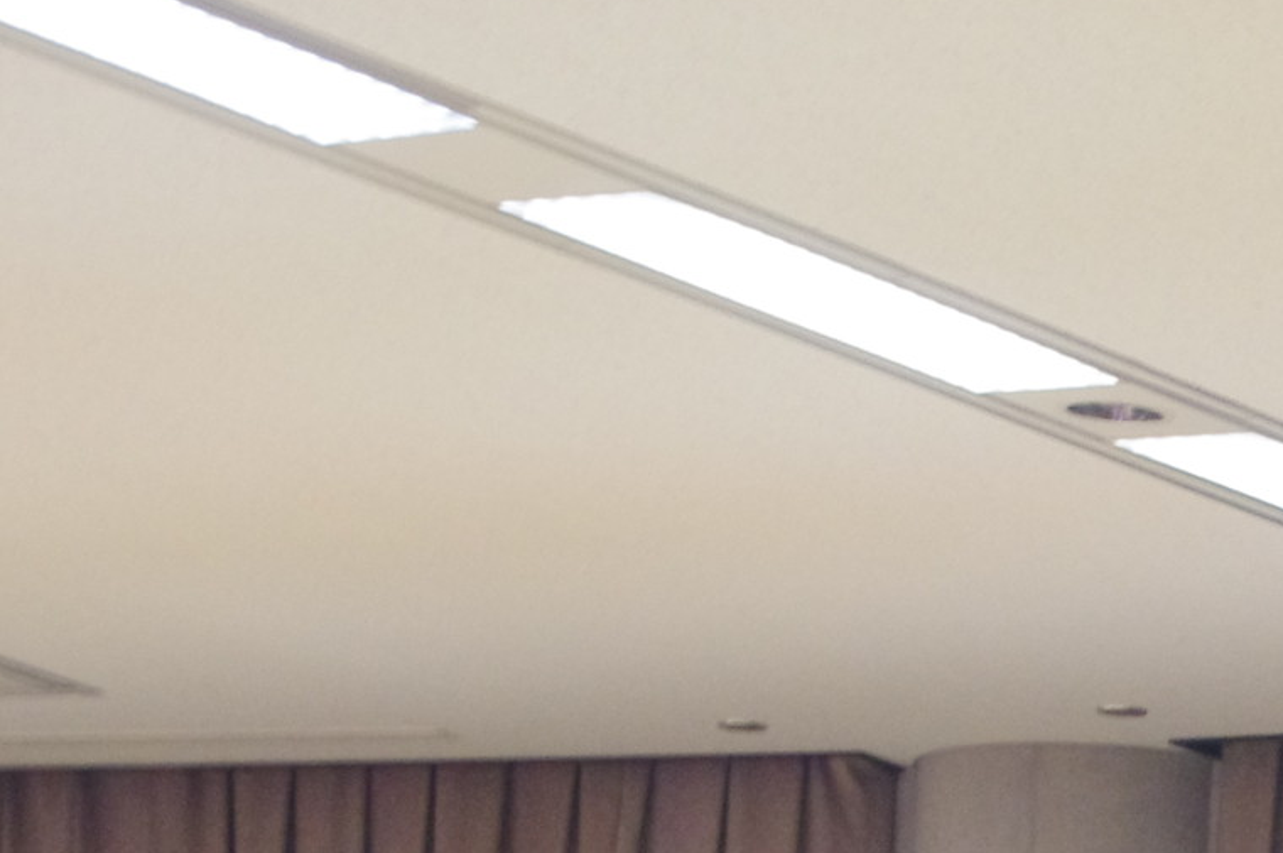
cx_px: 1605
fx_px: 6871
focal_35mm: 193
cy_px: 1391
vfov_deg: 7.0
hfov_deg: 10.5
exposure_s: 1/25
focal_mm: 37.5
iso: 2000
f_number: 4.5
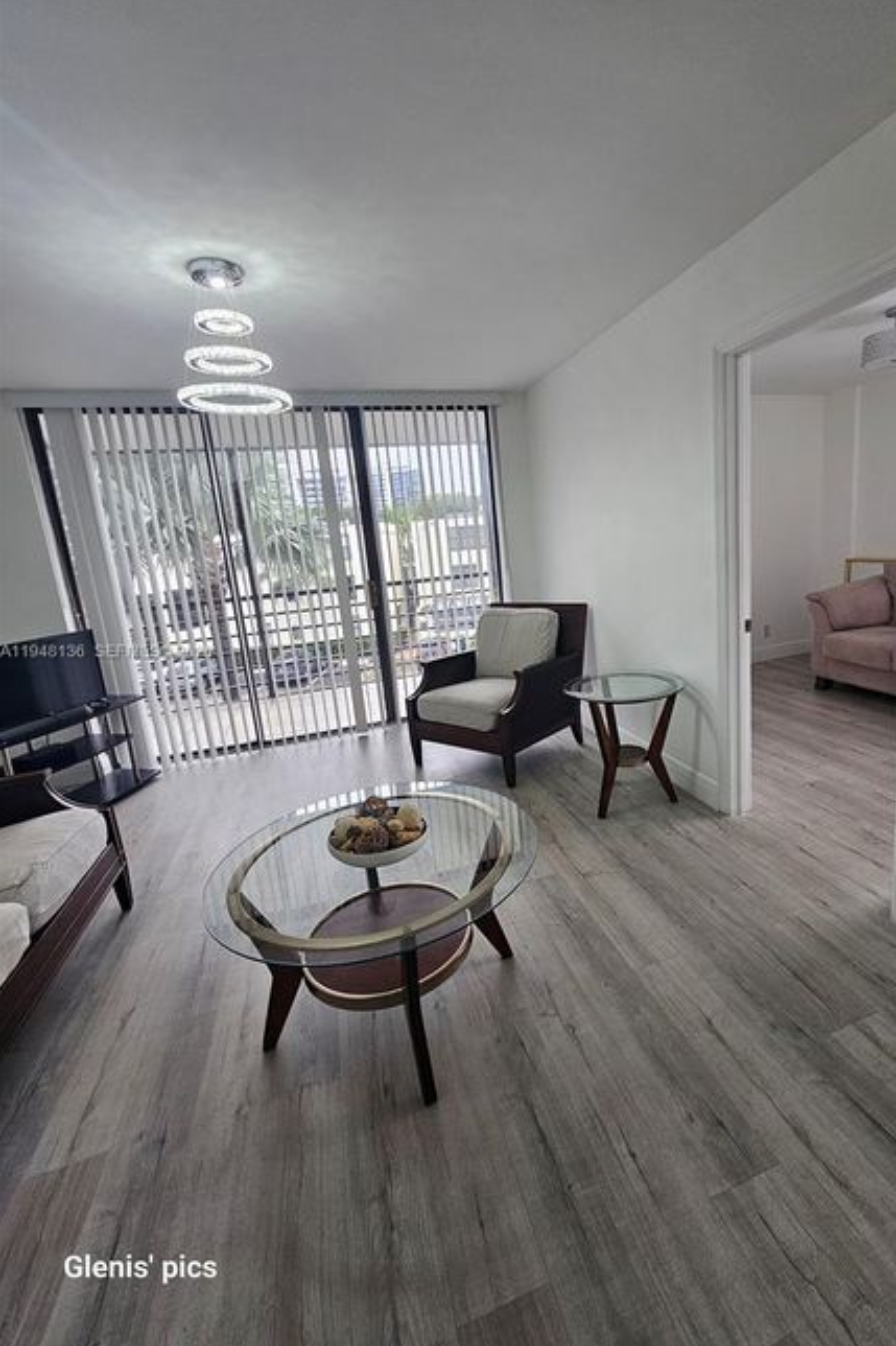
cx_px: 520
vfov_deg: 104.2
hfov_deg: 80.6
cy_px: 653
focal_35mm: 14
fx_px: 523
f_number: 2.2
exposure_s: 1/60
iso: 64
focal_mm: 2.2
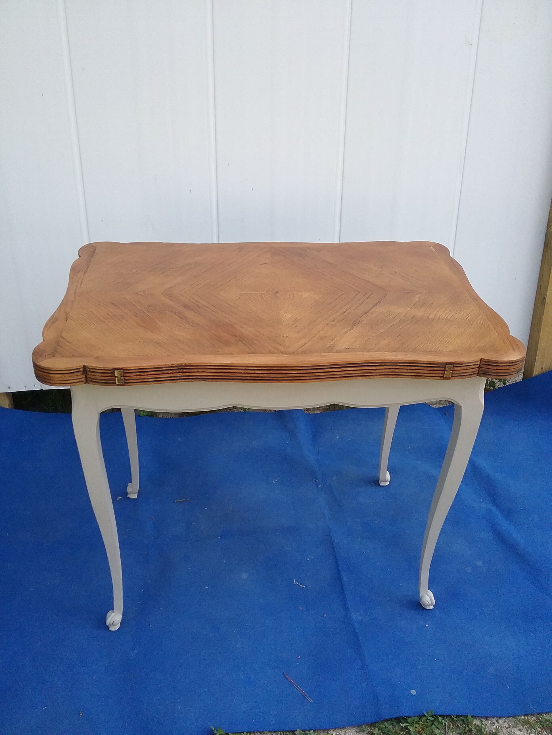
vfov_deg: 58.4
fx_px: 659
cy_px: 368
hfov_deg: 45.4
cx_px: 276
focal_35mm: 31
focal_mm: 3.3
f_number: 2.2
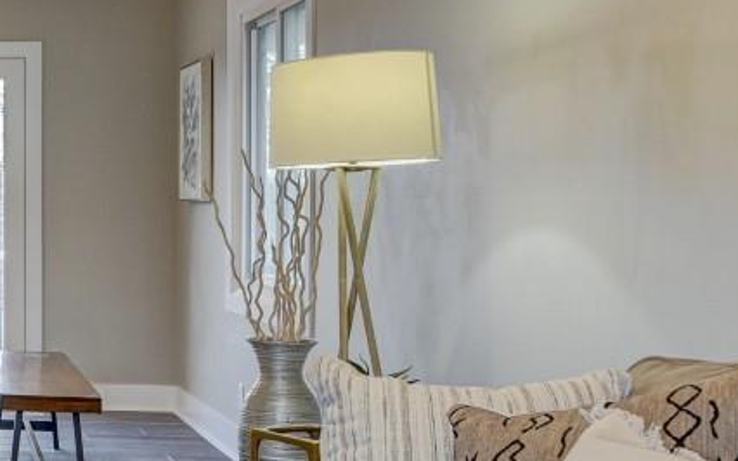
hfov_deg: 23.6
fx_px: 1387
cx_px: -374
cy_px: 184
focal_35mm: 69
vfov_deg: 18.8
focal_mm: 18
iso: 400
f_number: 8
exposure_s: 1/15
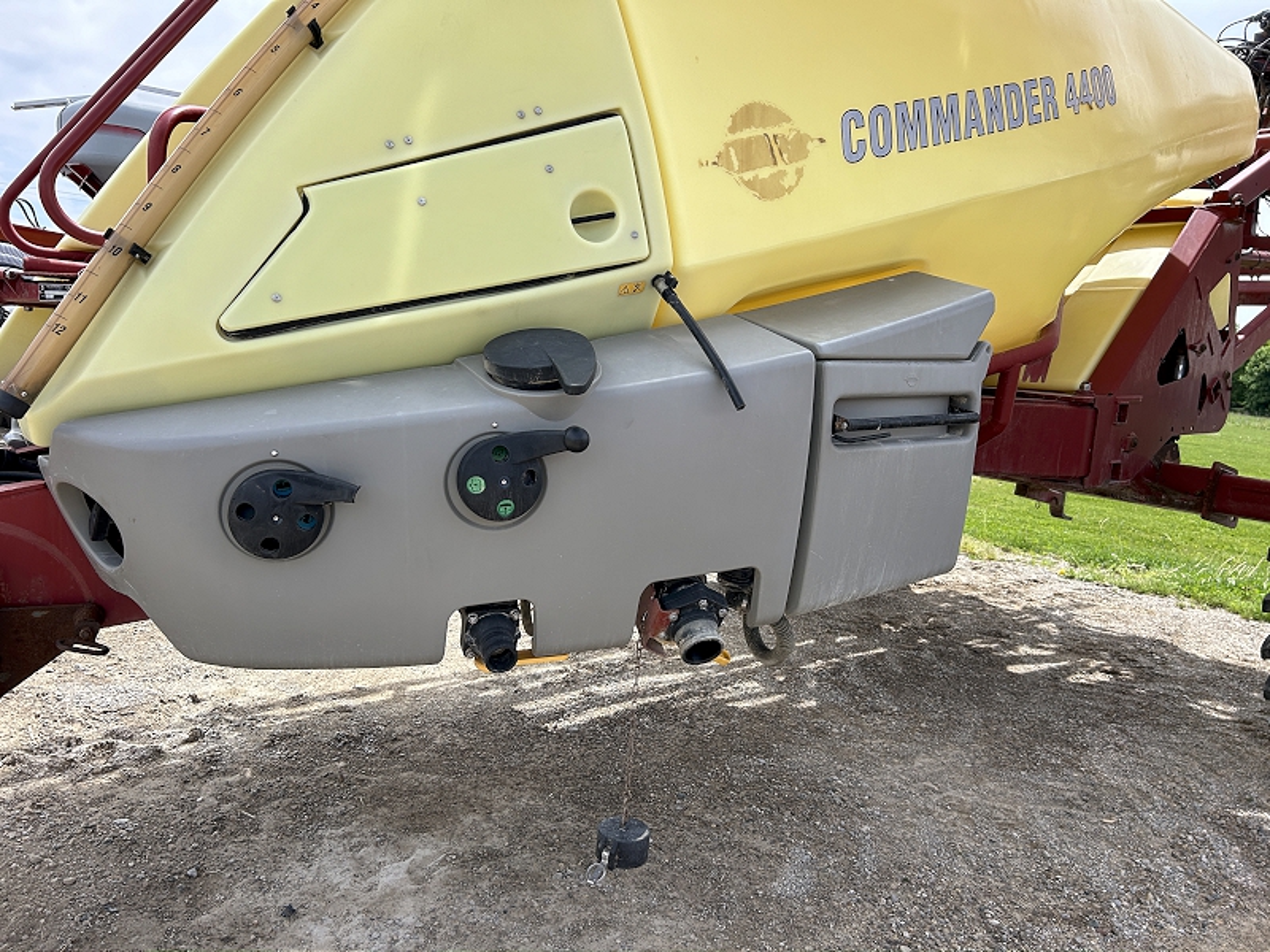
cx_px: 635
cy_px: 476
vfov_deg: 53.1
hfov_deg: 67.3
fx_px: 954
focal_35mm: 26
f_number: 1.5
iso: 50
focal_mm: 5.7
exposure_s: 1/2353
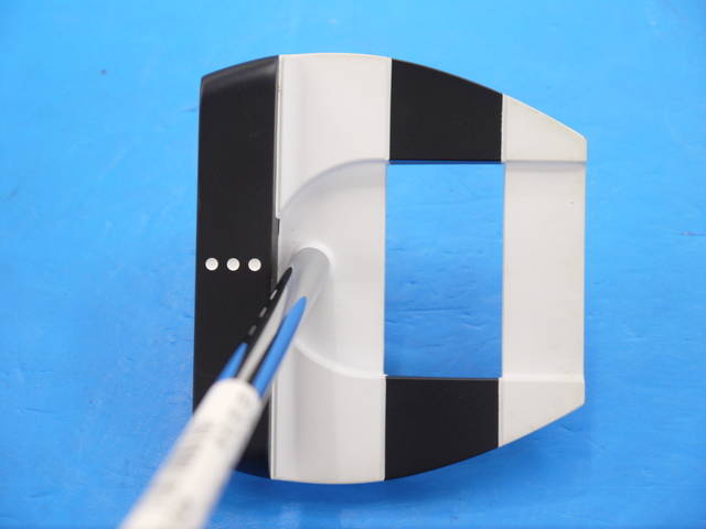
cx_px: 353
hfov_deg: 23.3
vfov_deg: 17.6
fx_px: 1713
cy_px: 264
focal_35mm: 84
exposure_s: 1/80
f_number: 5.6
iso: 640
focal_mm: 42
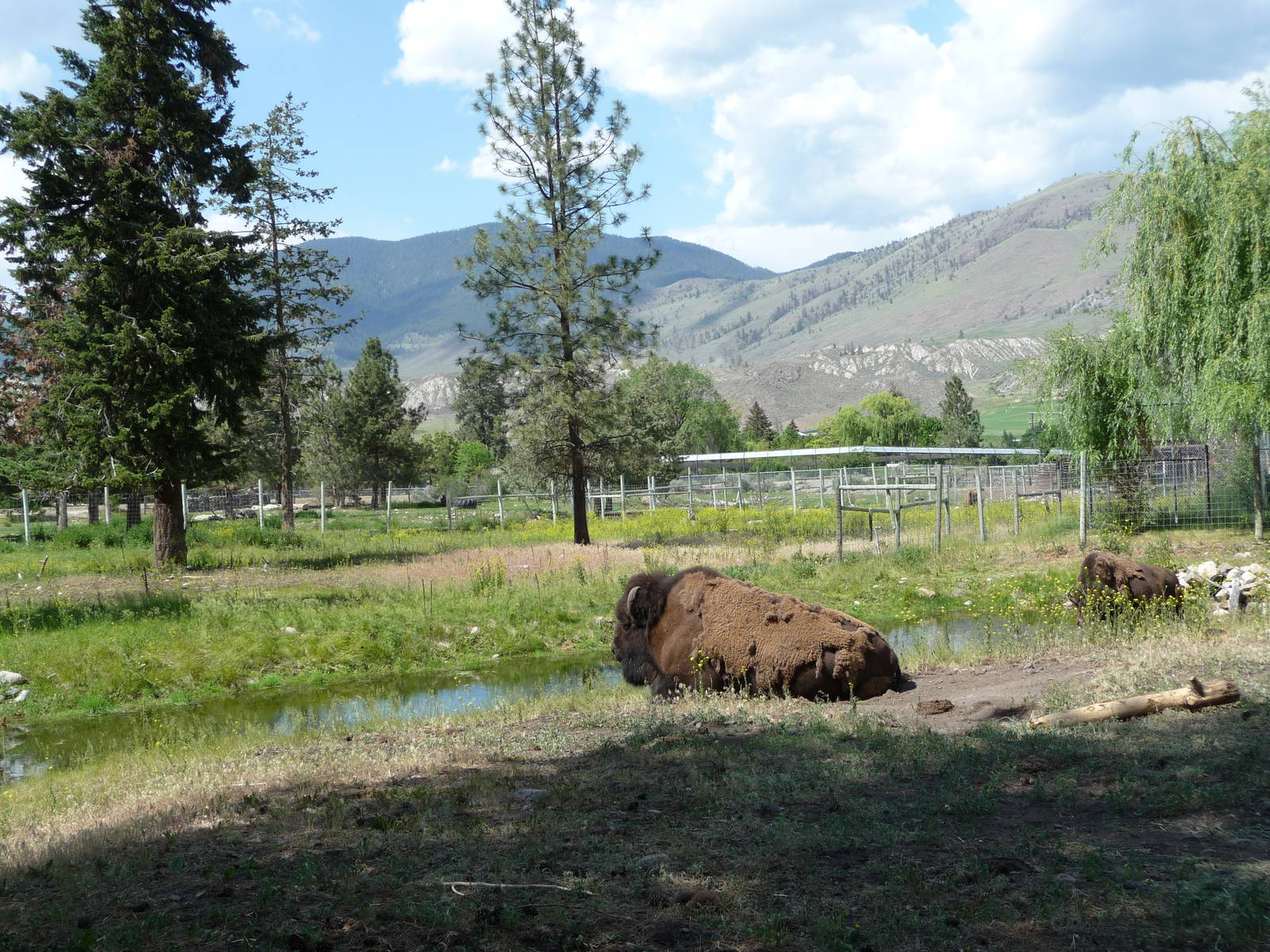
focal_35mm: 45
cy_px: 476
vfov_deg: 32.2
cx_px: 635
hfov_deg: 42.1
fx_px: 1651
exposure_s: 1/500
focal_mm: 7.6
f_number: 4.1
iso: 100
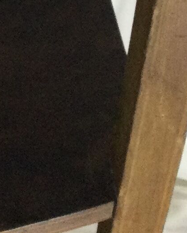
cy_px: -241
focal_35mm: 189
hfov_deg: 7.6
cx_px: -253
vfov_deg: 9.5
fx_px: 1308
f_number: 2.4
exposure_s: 1/33
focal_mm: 3.3
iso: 50
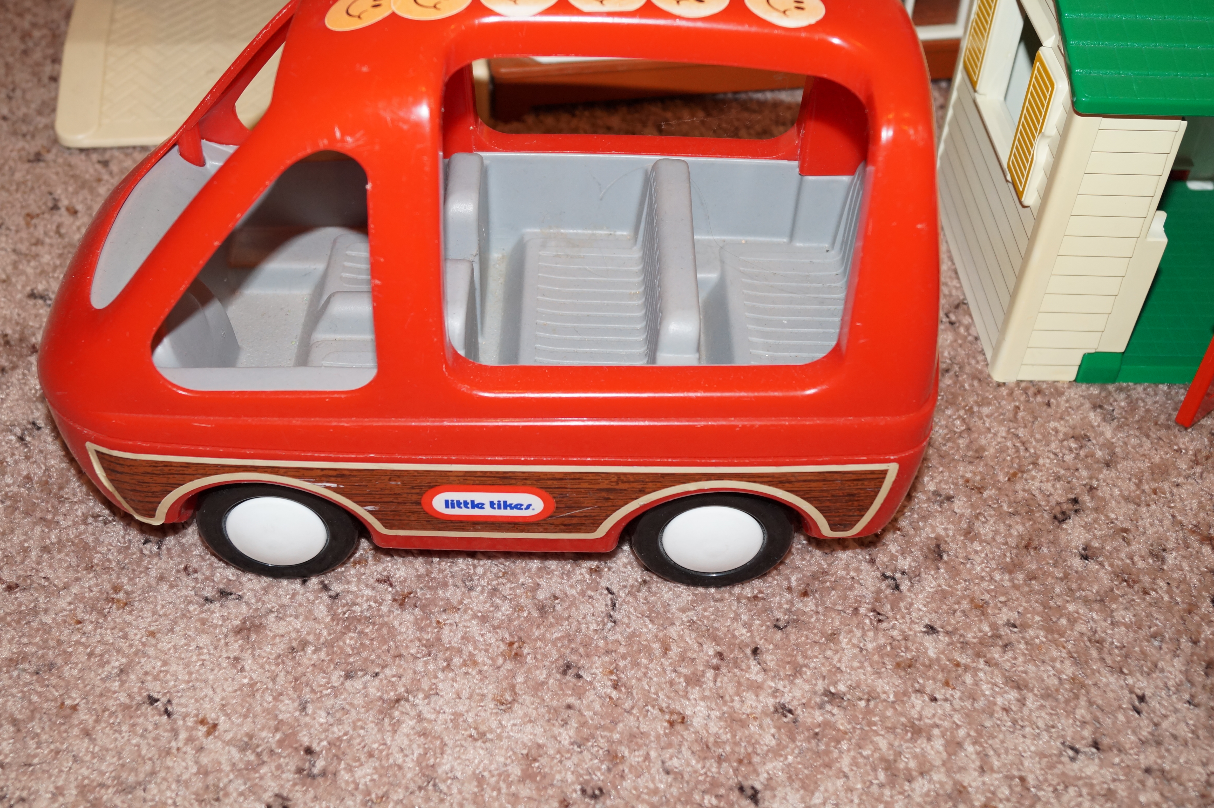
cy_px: 352
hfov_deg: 46.4
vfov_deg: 31.8
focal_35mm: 42
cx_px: 547
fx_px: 1416
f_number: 4
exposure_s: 1/80
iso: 400
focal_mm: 24
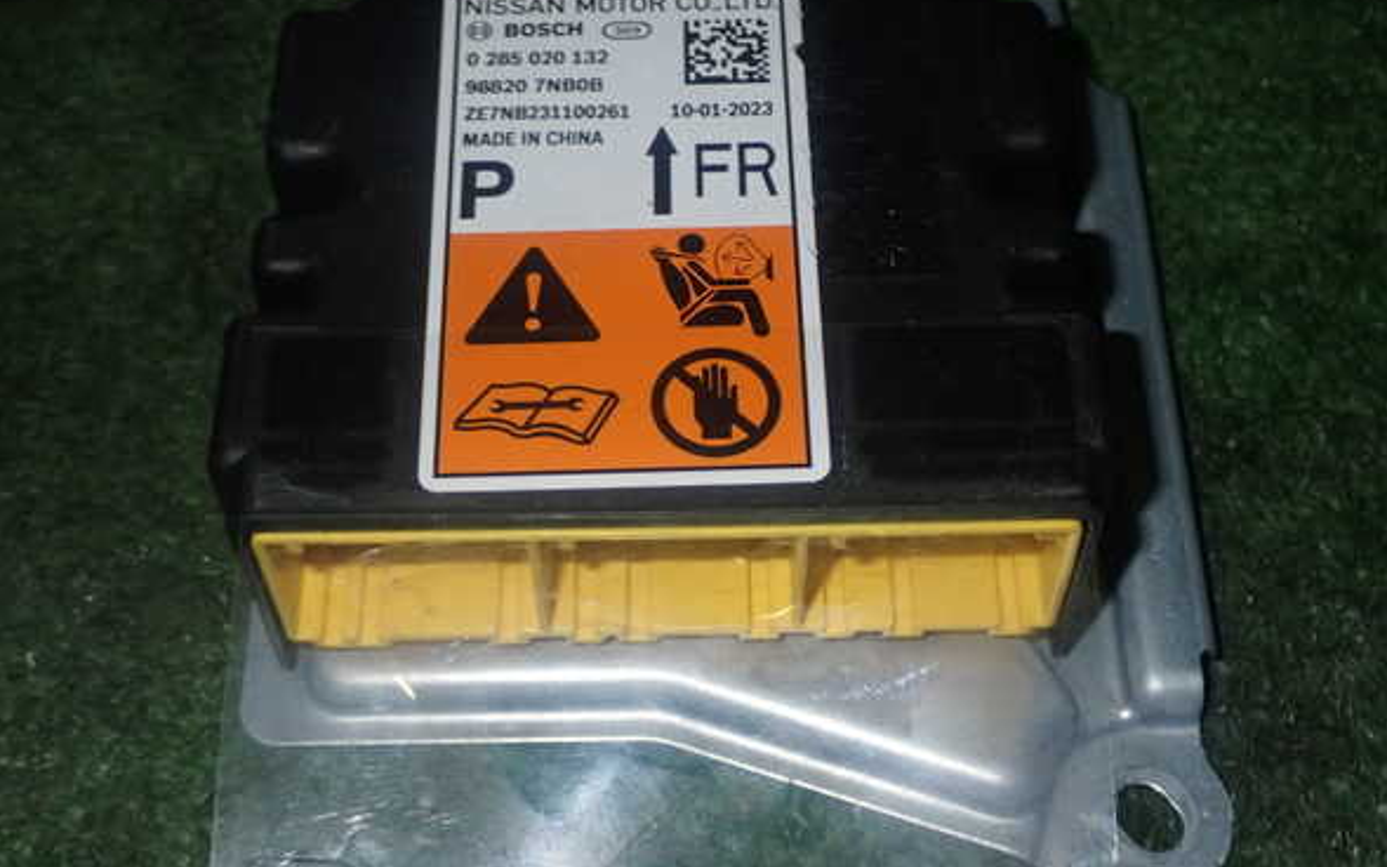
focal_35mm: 54
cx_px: 704
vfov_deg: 24.0
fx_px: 2041
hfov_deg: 37.5
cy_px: 401
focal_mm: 9.01
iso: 320
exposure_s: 1/50
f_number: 9
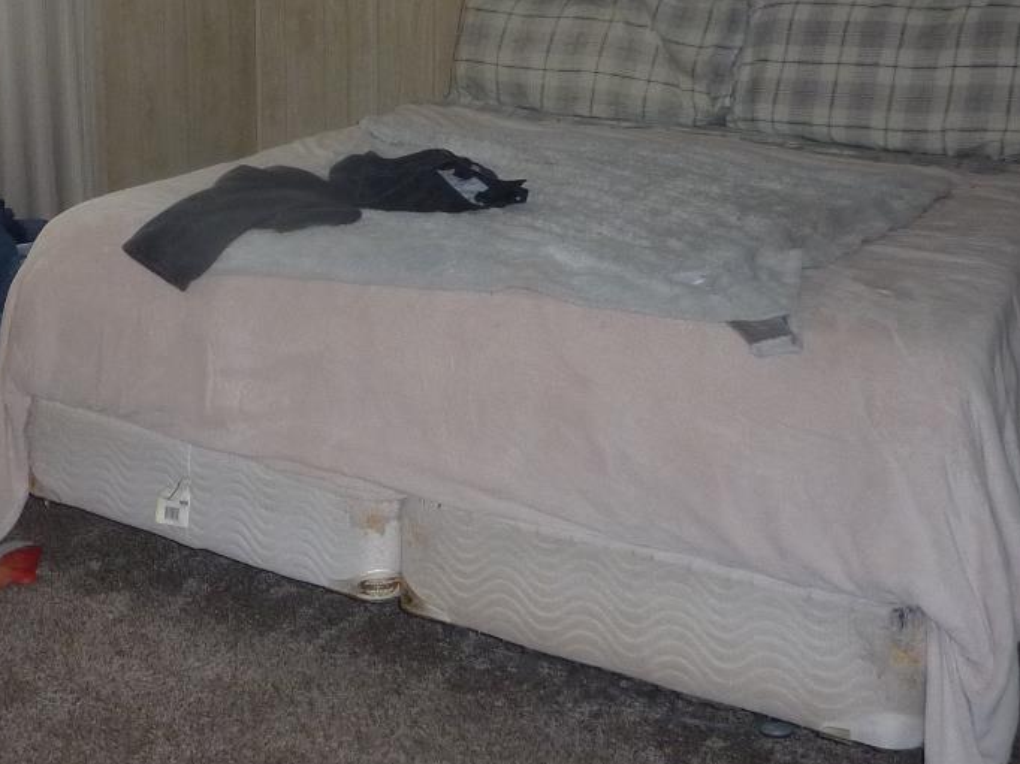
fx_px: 1620
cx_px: 176
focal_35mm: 55
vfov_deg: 25.9
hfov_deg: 33.7
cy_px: 120
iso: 200
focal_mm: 4.1
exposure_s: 1/30
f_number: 3.3
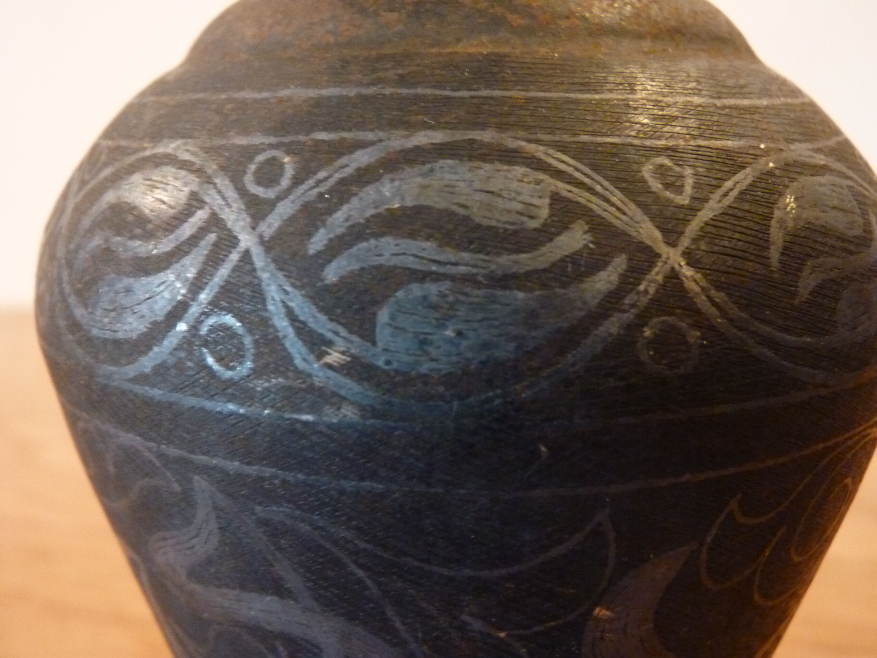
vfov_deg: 39.7
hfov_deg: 51.4
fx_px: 912
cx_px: 438
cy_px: 329
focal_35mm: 36
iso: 800
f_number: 3
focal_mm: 6.4
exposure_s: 1/10
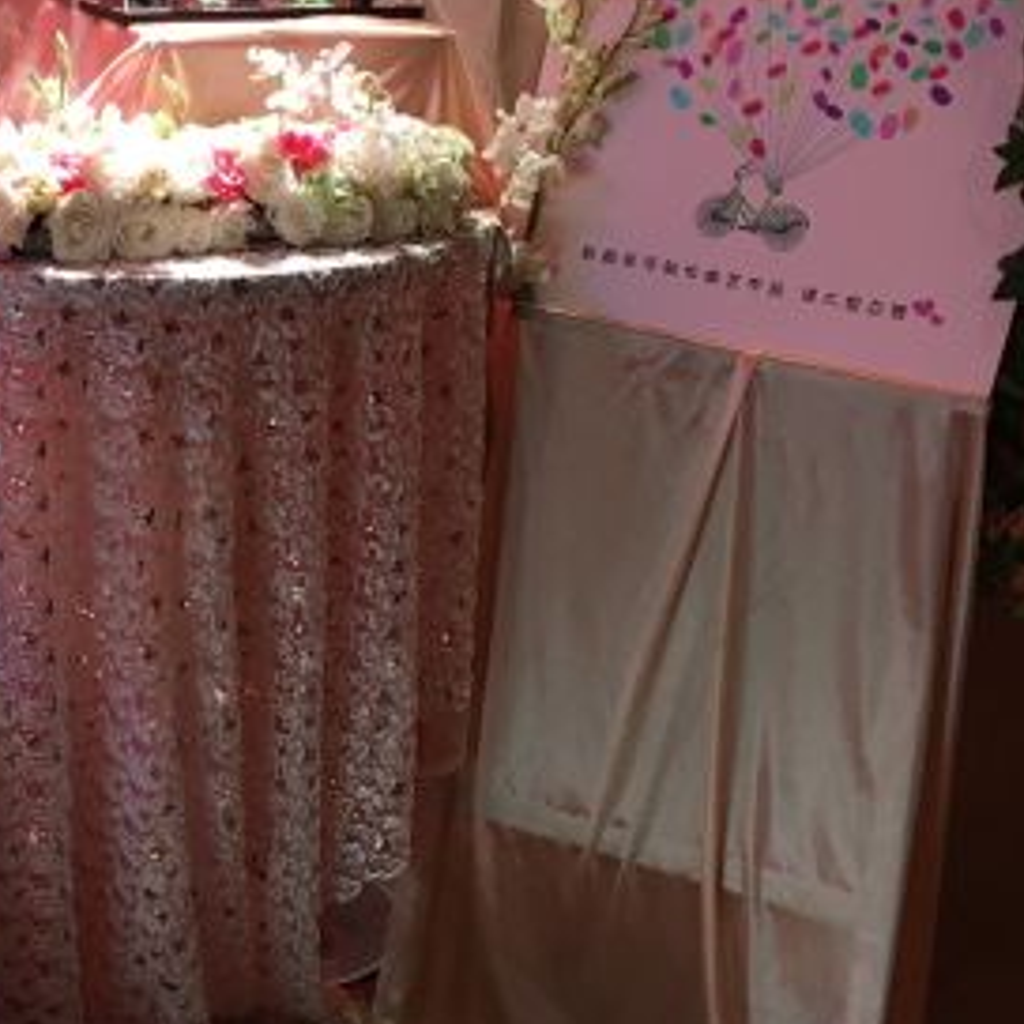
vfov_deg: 26.1
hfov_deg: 25.2
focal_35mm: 66
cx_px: 88
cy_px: 553
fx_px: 2209
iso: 25
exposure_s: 1/33
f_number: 2.2
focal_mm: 4.15
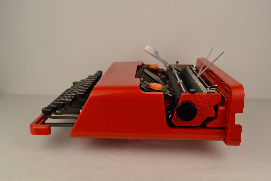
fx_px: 271
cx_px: 136
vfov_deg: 36.9
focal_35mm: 36
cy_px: 90
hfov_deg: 53.1
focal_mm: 24
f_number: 5.6
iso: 160
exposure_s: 1/125
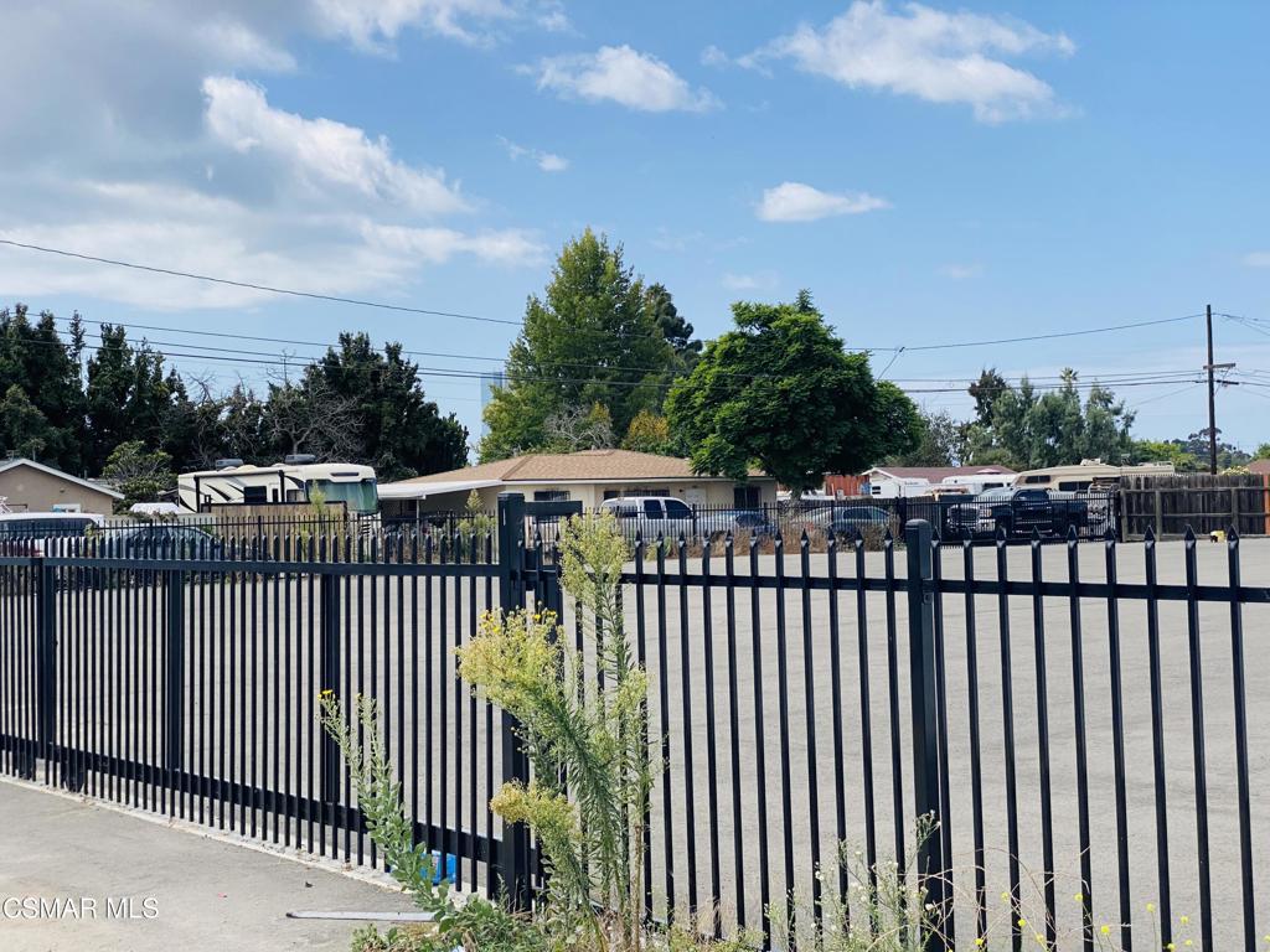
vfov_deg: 28.0
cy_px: 476
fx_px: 1908
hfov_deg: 36.8
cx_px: 635
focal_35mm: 52
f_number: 2
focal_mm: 6
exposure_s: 1/1845
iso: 20
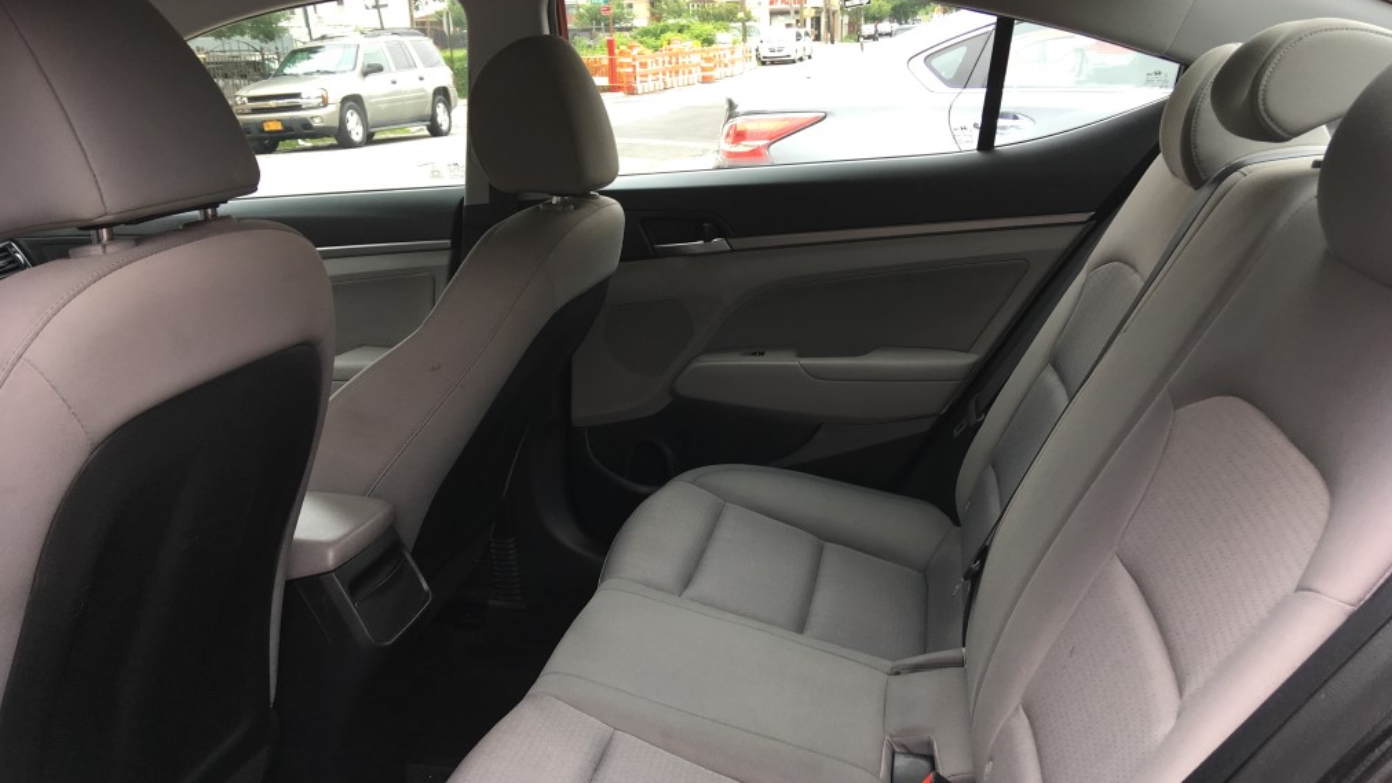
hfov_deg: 61.0
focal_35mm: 32
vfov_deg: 36.5
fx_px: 1181
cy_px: 489
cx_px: 695
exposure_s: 1/120
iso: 25
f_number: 2.2
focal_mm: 4.15
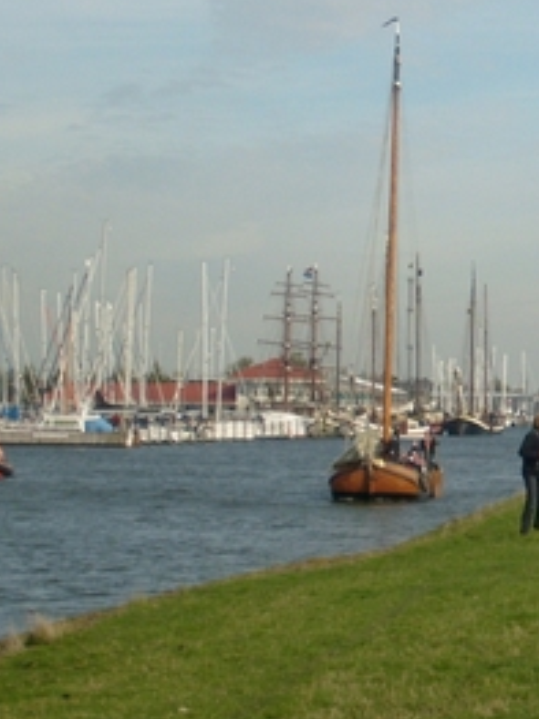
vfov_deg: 14.2
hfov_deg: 10.3
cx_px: 780
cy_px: 347
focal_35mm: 139
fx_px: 2888
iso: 80
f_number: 9.1
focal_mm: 10.3
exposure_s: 1/180
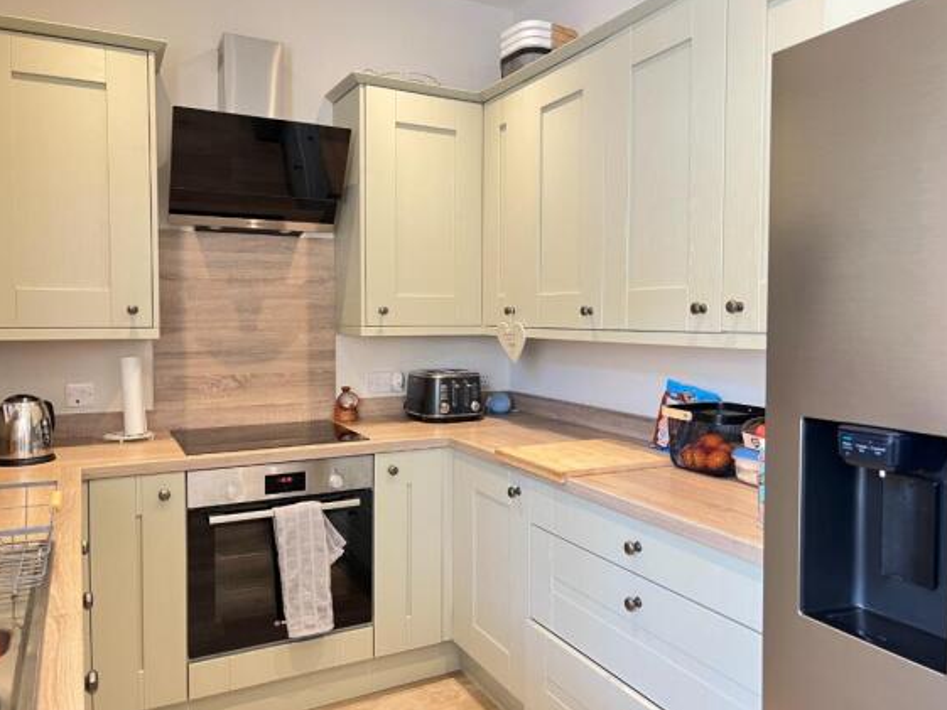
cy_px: 350
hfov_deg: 65.3
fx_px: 739
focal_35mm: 27
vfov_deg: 51.4
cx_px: 487
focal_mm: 5.7
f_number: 1.5
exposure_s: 1/50
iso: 160
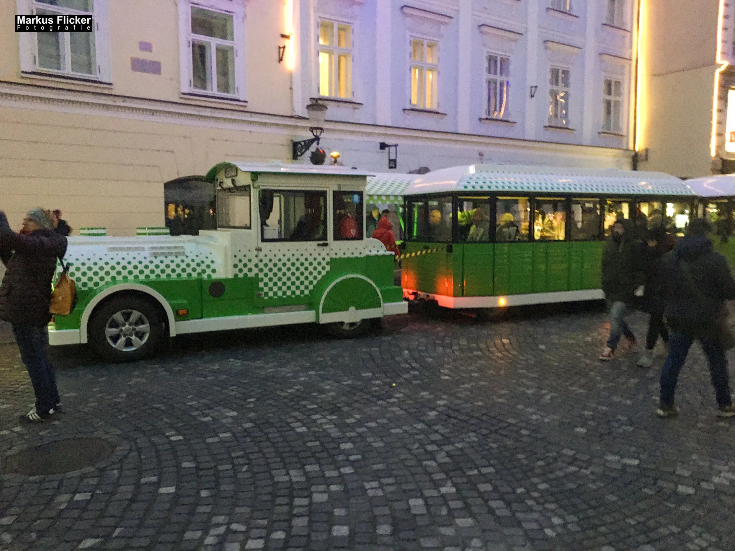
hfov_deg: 61.7
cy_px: 276
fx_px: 616
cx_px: 368
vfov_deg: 48.2
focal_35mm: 29
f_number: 2.2
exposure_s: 1/17
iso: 500
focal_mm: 4.15
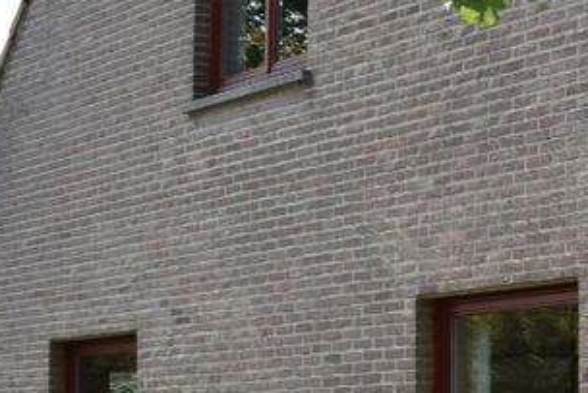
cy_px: 275
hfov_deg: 13.9
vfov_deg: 11.4
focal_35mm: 120
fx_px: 1961
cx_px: 1250
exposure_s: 1/200
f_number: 7.1
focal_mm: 18
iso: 100
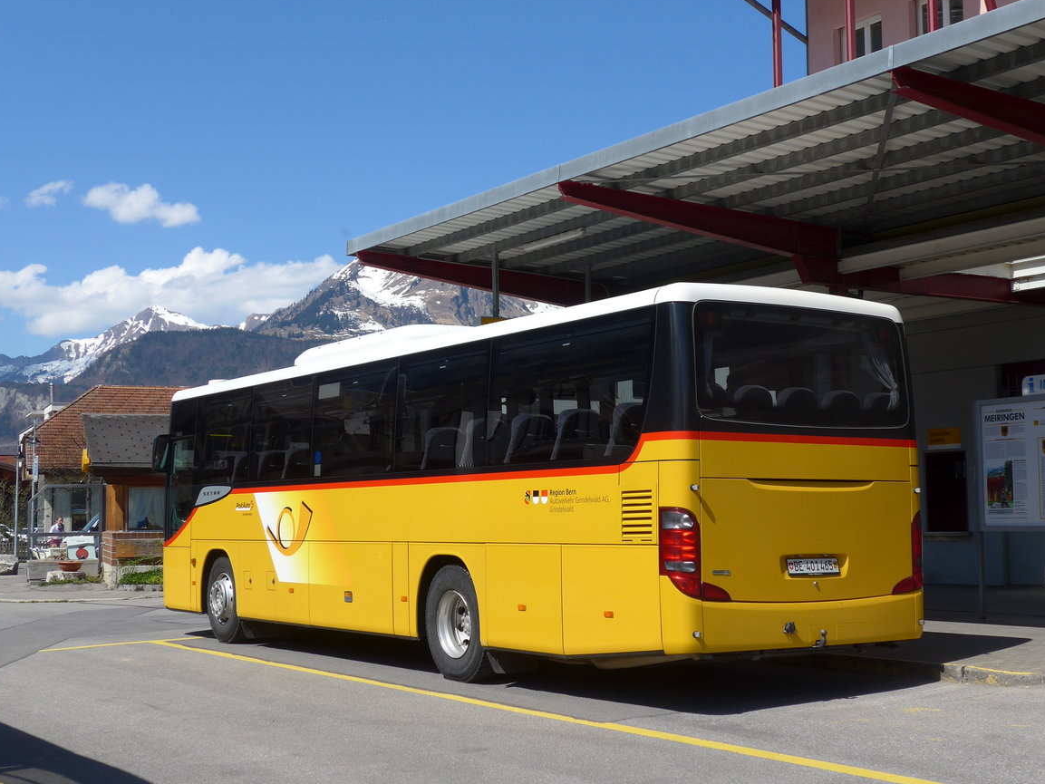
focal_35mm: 51
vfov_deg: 28.6
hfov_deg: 37.5
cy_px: 402
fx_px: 1540
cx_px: 533
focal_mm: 10.1
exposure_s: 1/1600
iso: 80
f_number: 3.2
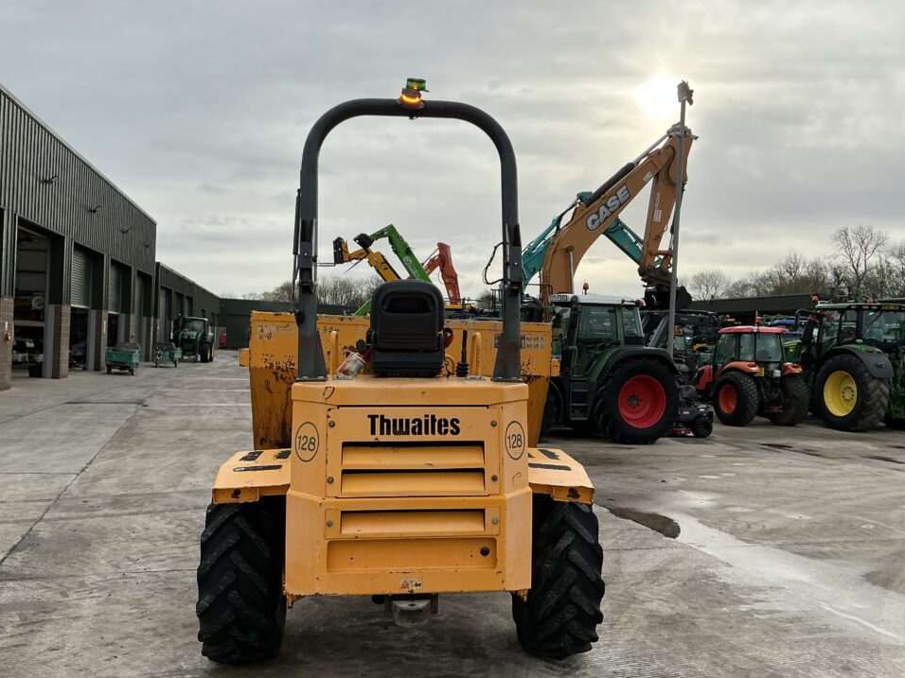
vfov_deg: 46.8
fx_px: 784
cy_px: 361
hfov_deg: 60.0
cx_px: 461
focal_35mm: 30
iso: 25
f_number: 1.8
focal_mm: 3
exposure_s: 1/1168
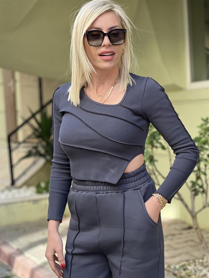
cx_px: 104
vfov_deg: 25.3
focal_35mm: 77
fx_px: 620
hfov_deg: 19.1
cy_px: 139
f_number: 2.8
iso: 160
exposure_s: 1/121
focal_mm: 9
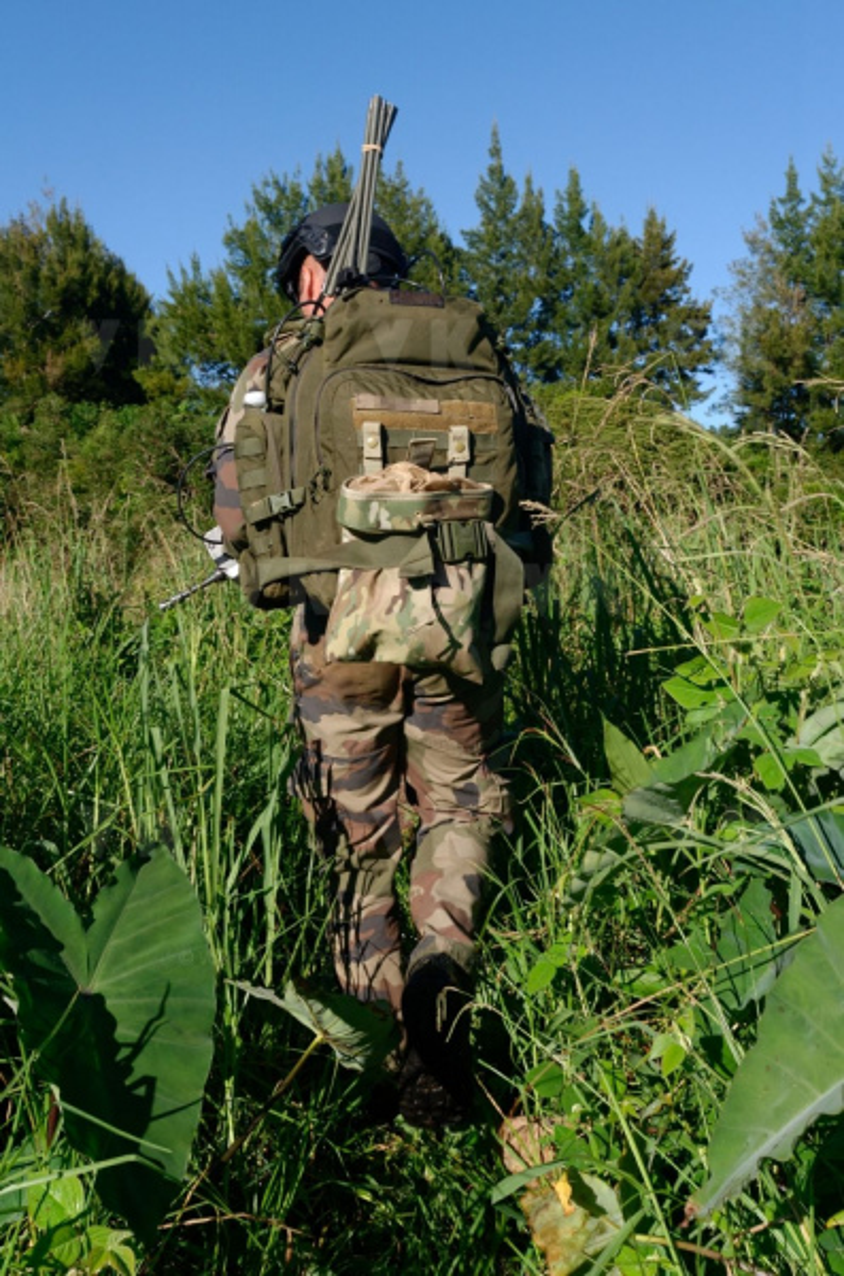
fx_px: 1273
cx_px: 422
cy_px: 638
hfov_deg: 36.7
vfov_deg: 53.2
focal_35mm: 36
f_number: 11
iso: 200
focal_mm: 24
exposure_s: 1/320
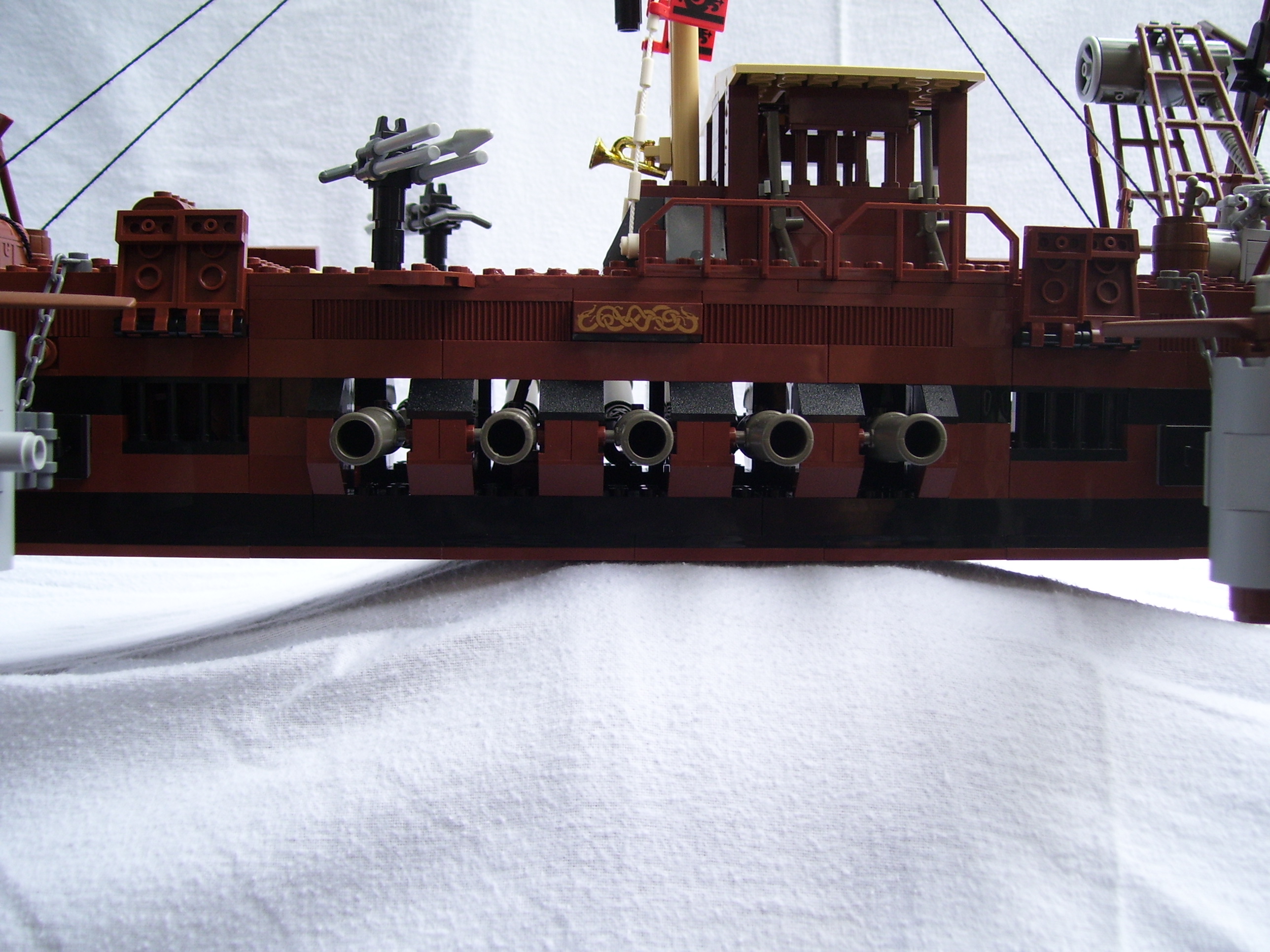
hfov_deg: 50.1
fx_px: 1357
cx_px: 635
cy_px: 476
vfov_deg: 38.7
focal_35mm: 37
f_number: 2.7
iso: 80
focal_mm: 6
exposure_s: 1/45
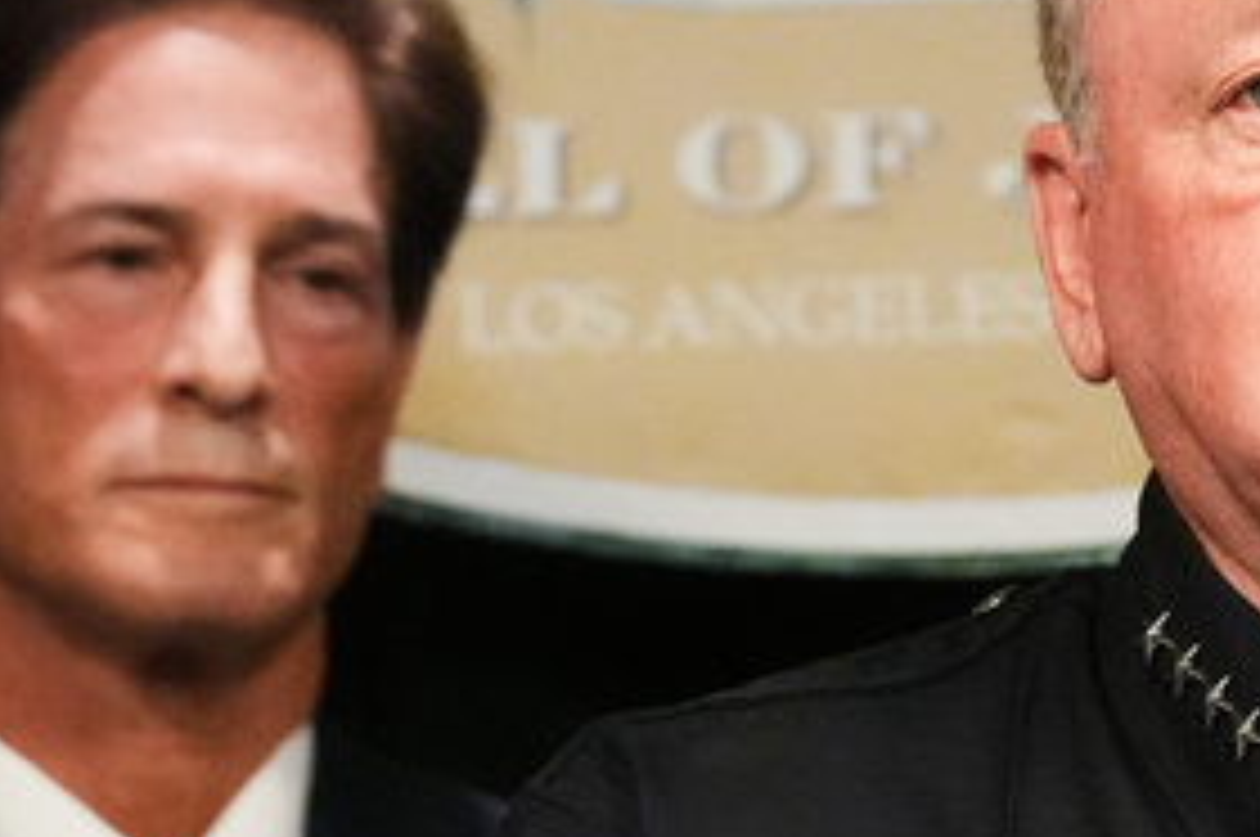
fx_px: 16640
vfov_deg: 2.9
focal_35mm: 476
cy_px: -81
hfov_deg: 4.3
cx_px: 1215
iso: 10000
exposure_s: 1/320
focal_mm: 130
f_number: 5
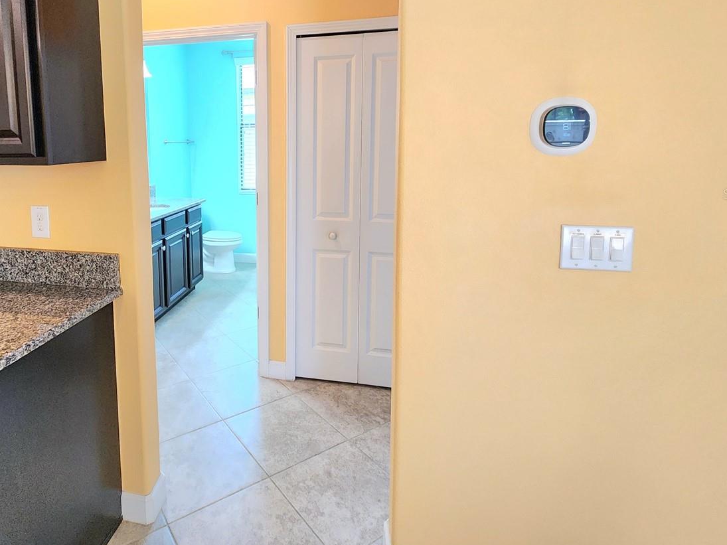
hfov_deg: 82.4
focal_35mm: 19
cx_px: 255
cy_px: 194
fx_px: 399
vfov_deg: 67.3
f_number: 2.2
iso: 250
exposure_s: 1/60.2
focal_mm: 2.2
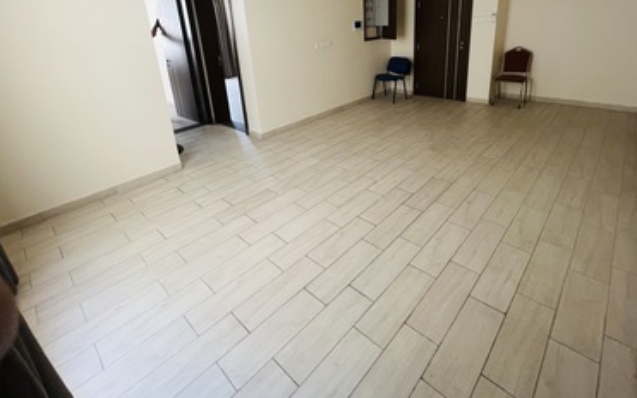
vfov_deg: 65.2
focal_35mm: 17
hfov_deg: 94.3
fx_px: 295
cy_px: 116
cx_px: 329
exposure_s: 1/30
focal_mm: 1.57
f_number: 1.8
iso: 160
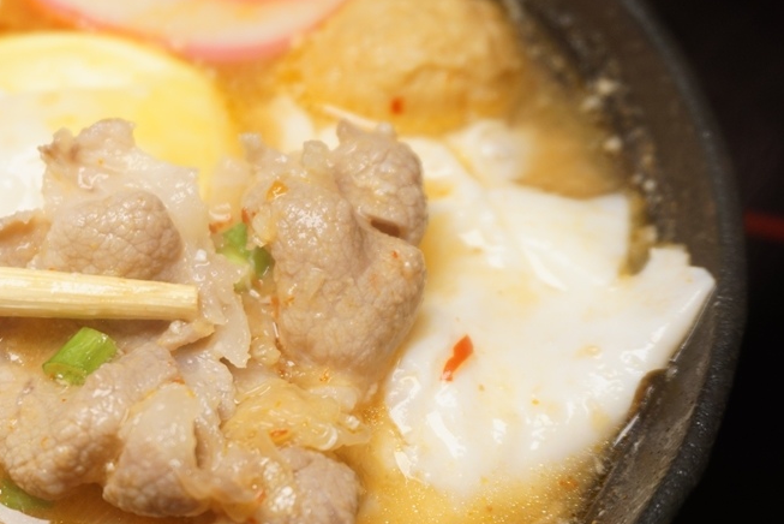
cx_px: 223
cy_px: 367
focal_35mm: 59
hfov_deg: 33.5
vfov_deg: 23.0
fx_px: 1281
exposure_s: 1/60
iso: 320
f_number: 4.5
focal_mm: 25
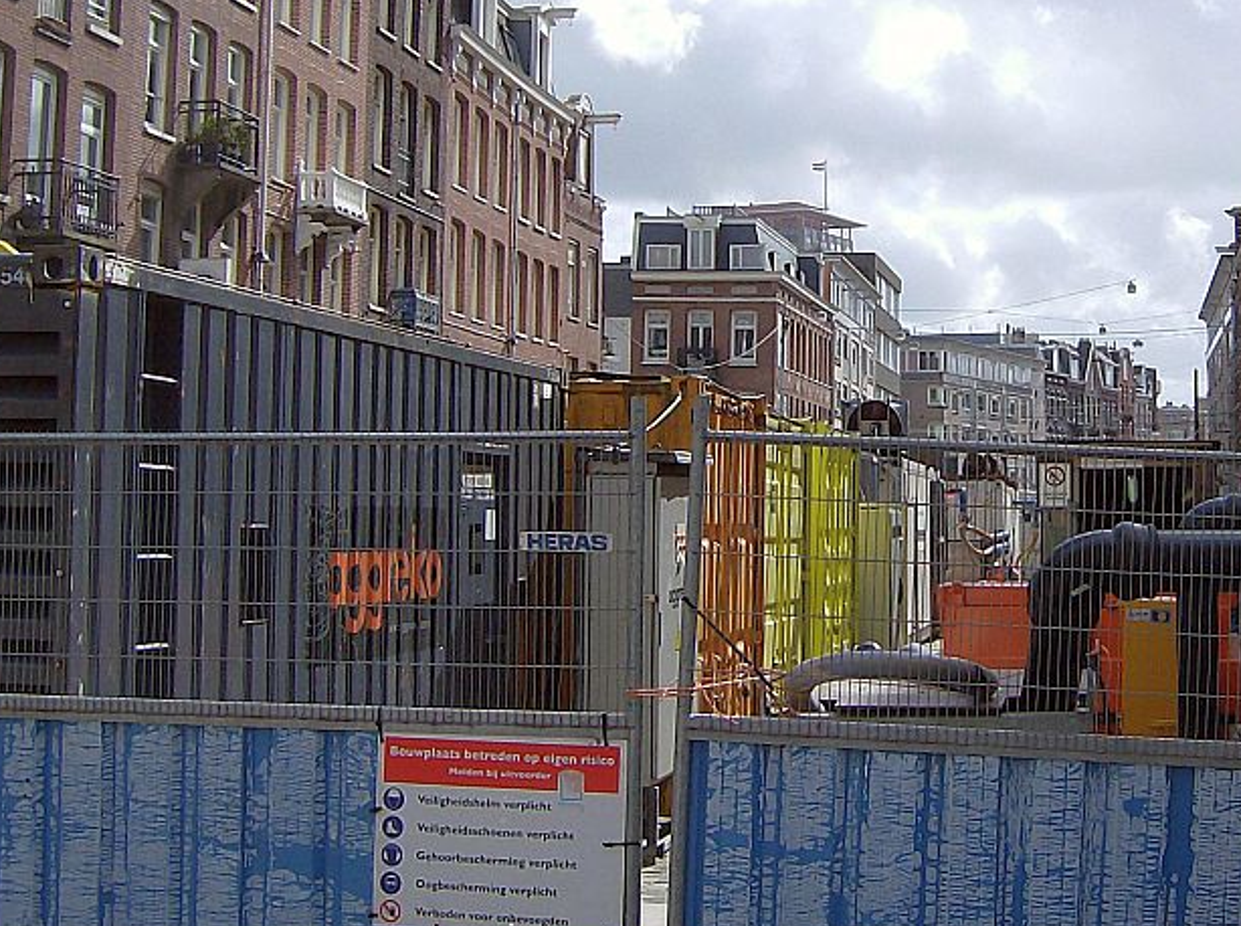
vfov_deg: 24.0
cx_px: 875
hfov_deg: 31.8
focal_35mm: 60
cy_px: 201
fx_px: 2147
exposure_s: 1/894
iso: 100
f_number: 4.7
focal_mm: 6
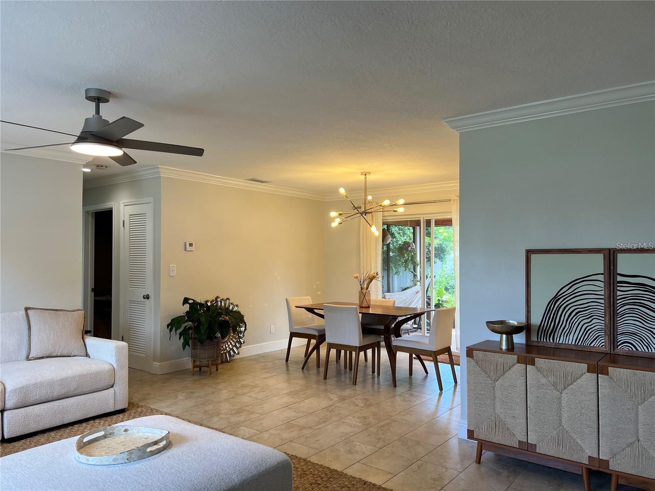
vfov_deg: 53.1
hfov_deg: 67.3
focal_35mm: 26
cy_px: 246
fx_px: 492
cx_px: 328
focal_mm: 5.7
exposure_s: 1/120
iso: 50
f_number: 1.5
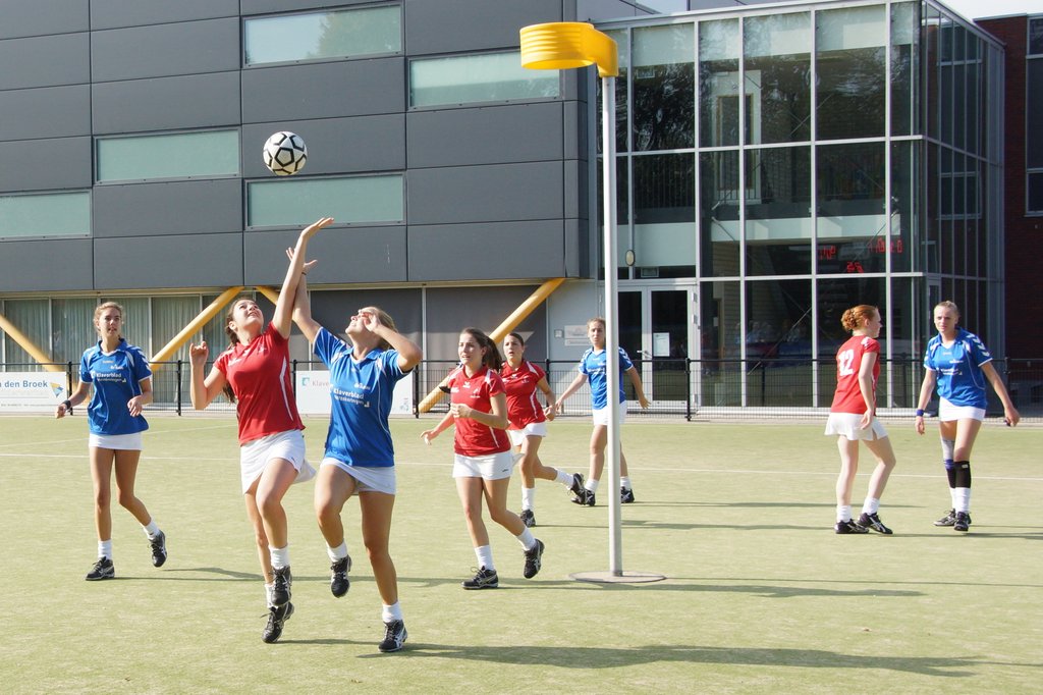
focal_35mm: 42
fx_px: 1216
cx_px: 522
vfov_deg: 31.9
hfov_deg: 46.4
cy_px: 348
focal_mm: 28
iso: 320
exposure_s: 1/500
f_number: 7.1
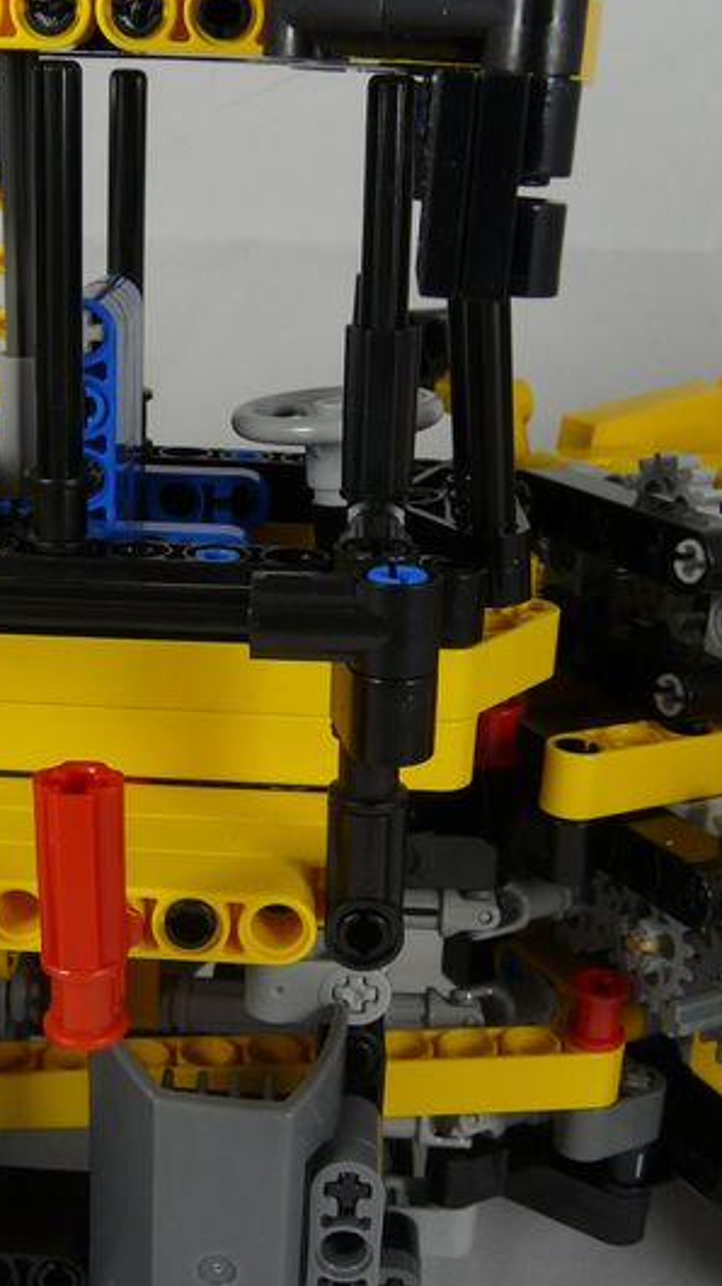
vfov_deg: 44.6
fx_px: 1568
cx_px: 269
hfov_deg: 25.8
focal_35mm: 46
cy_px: 673
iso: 100
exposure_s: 1/160
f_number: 4
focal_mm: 4.6
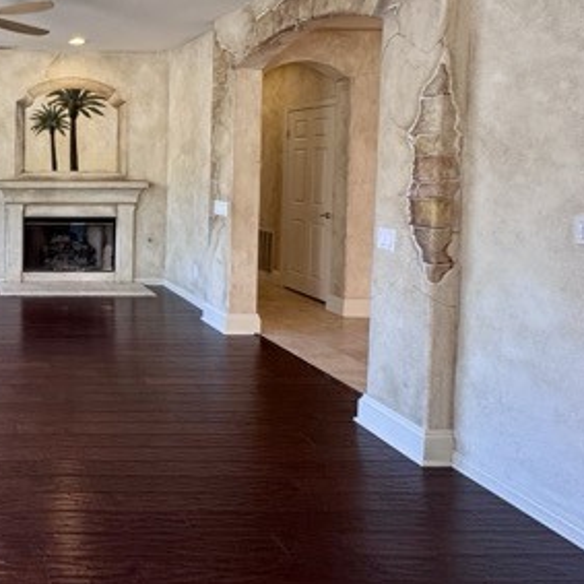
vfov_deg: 55.7
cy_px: 182
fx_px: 534
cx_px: -31
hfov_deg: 45.7
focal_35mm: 28
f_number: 2.2
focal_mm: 2.22
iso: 160
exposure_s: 1/120
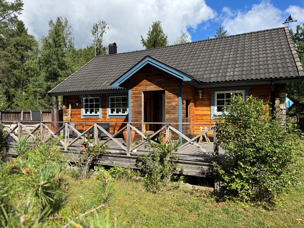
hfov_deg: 71.6
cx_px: 152
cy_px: 114
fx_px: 211
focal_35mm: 24
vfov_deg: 56.8
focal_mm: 6.76
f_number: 1.78
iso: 80
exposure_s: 1/3096
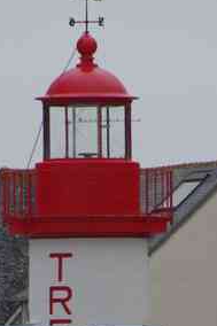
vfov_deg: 1.6
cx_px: 102
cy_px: 263
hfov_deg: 1.0
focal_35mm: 1320
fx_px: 11949
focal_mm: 250
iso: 800
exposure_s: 1/320
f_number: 10
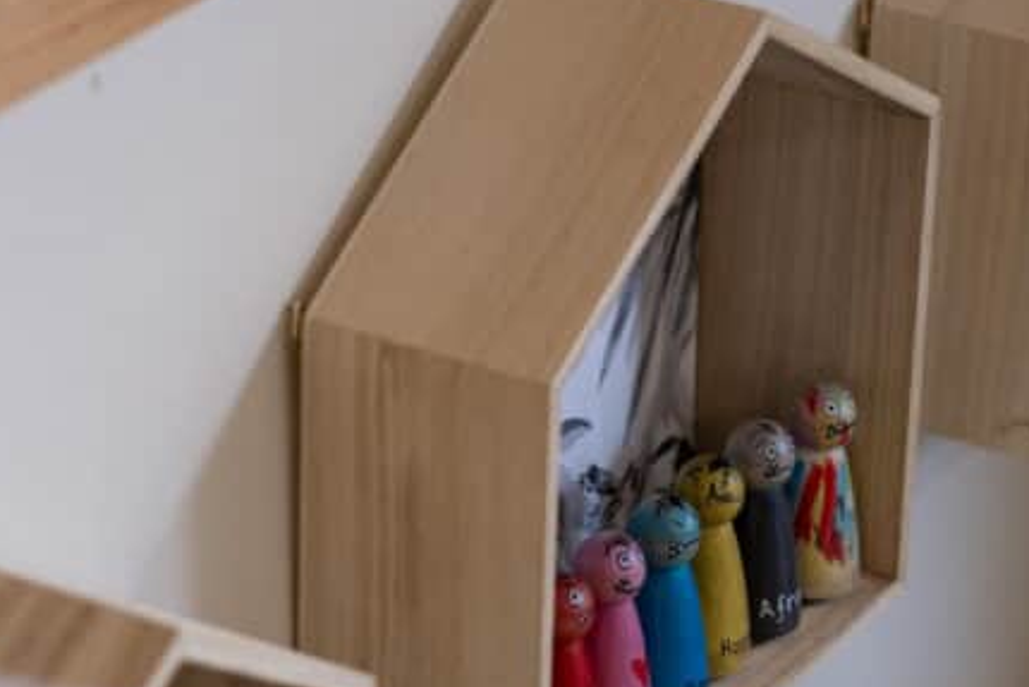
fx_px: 5718
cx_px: 431
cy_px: 573
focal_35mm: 200
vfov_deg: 6.9
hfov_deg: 10.3
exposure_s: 1/100
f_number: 2
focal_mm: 56
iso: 250
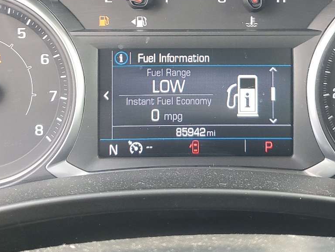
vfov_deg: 26.2
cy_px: 25
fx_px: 523
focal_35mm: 54
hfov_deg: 35.4
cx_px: 195
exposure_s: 1/60.2
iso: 75
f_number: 1.5
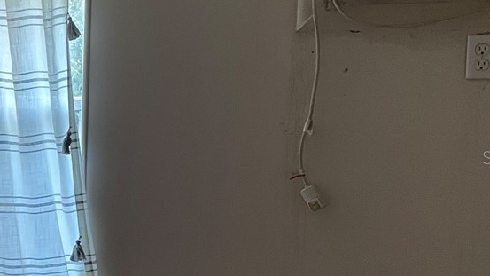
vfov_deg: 14.7
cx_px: -143
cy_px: 157
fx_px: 1065
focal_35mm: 82
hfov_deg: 23.1
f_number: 1.6
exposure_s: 1/60
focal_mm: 4.2
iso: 200
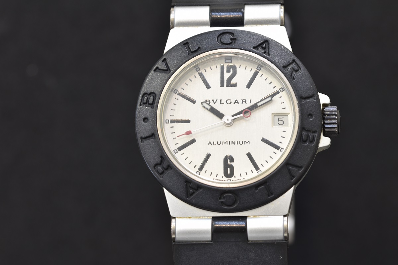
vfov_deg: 10.2
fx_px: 1492
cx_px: 199
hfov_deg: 15.2
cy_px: 132
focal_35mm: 135
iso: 100
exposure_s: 1/2.5
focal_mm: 90
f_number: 10
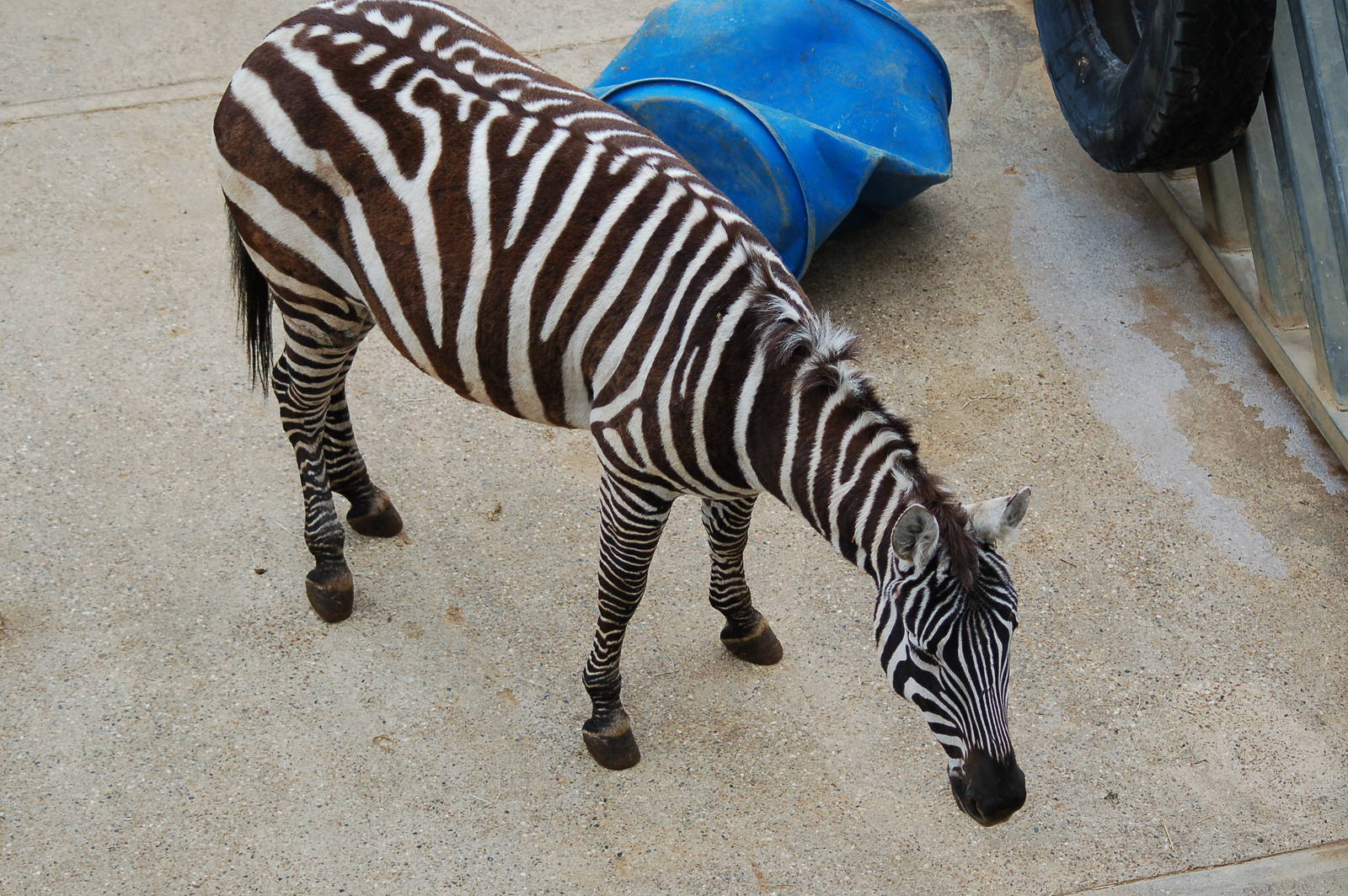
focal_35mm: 105
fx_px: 3928
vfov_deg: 13.0
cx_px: 674
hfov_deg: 19.5
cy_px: 448
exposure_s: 1/1000
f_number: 4
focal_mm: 70
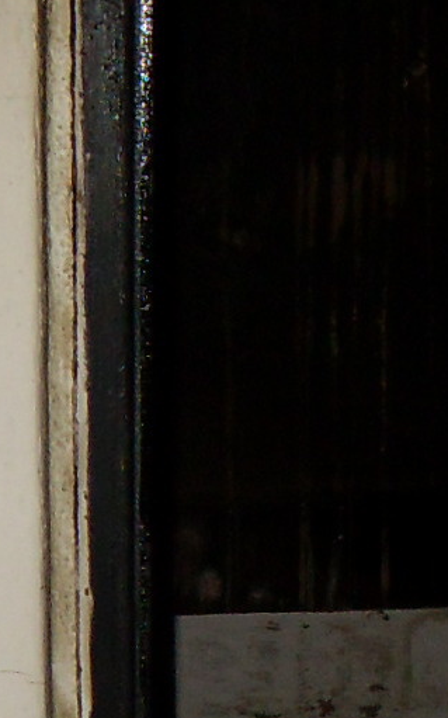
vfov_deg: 10.3
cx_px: 456
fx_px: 3891
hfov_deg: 6.6
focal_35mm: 199
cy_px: 970
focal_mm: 6.3
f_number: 2.8
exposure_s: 1/45
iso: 100
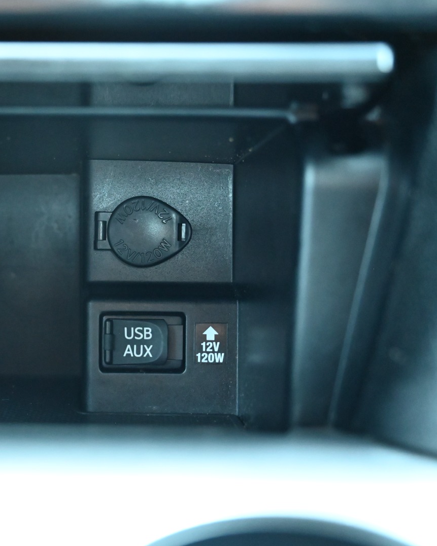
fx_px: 938
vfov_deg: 32.5
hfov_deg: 25.9
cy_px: 273
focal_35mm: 58
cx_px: 103
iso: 10000
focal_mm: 41
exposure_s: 1/60
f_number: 4
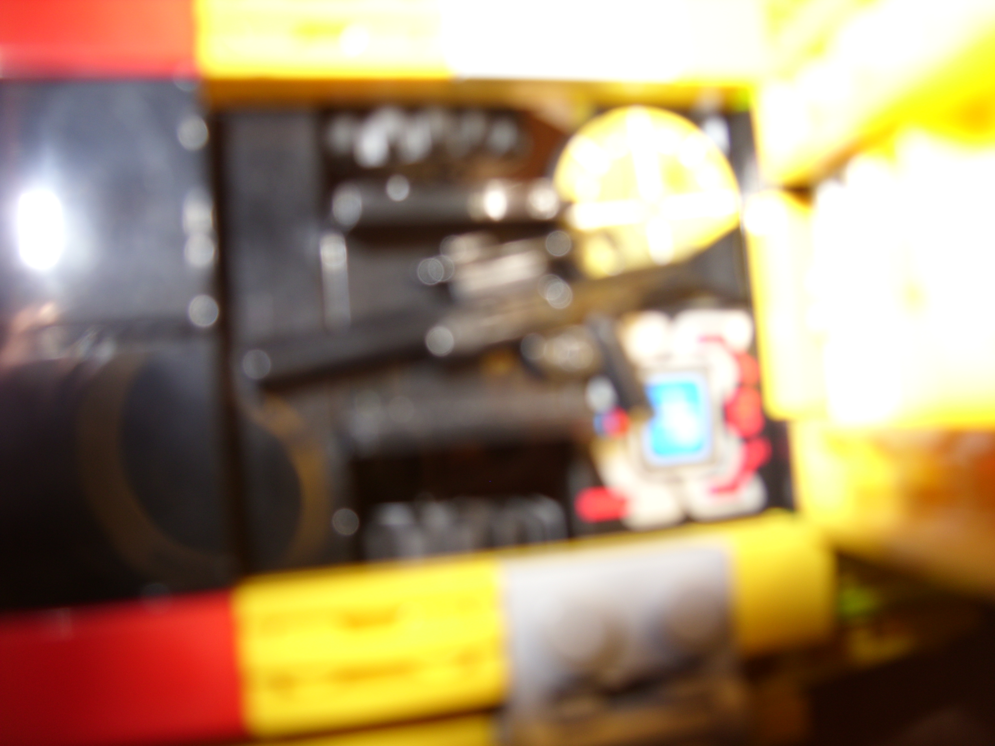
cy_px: 373
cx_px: 498
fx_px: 1092
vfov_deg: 37.7
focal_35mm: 38
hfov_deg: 49.0
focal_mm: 6.3
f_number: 2.8
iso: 50
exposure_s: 1/30
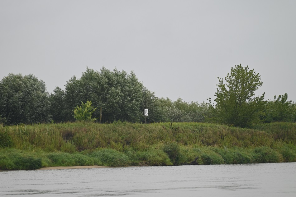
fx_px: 2467
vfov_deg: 4.6
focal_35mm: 300
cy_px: 98
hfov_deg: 6.9
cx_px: 148
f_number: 5.6
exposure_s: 1/500
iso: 220
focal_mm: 300
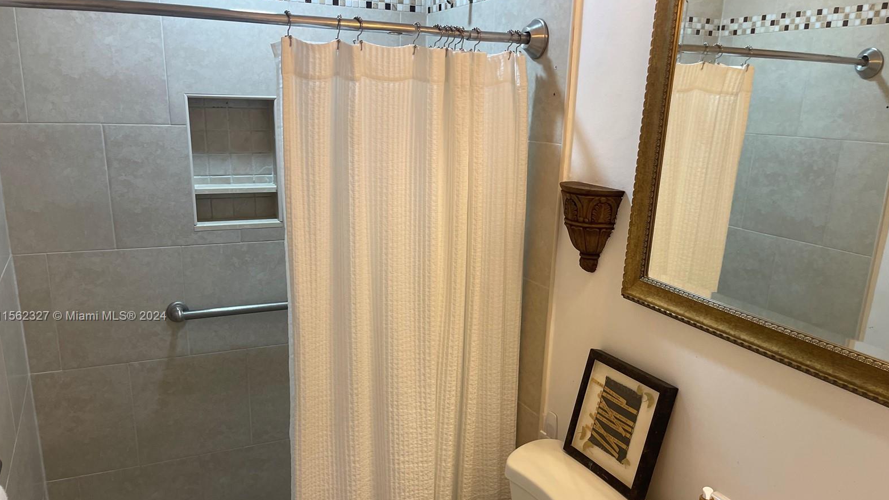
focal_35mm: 29
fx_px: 684
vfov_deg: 39.9
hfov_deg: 66.1
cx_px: 440
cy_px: 317
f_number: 1.6
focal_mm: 5.1
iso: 125
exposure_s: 1/120
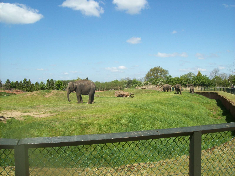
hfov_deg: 51.4
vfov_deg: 39.6
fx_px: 244
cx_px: 118
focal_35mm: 36
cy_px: 88
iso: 80
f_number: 4.8
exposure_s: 1/511
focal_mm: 6
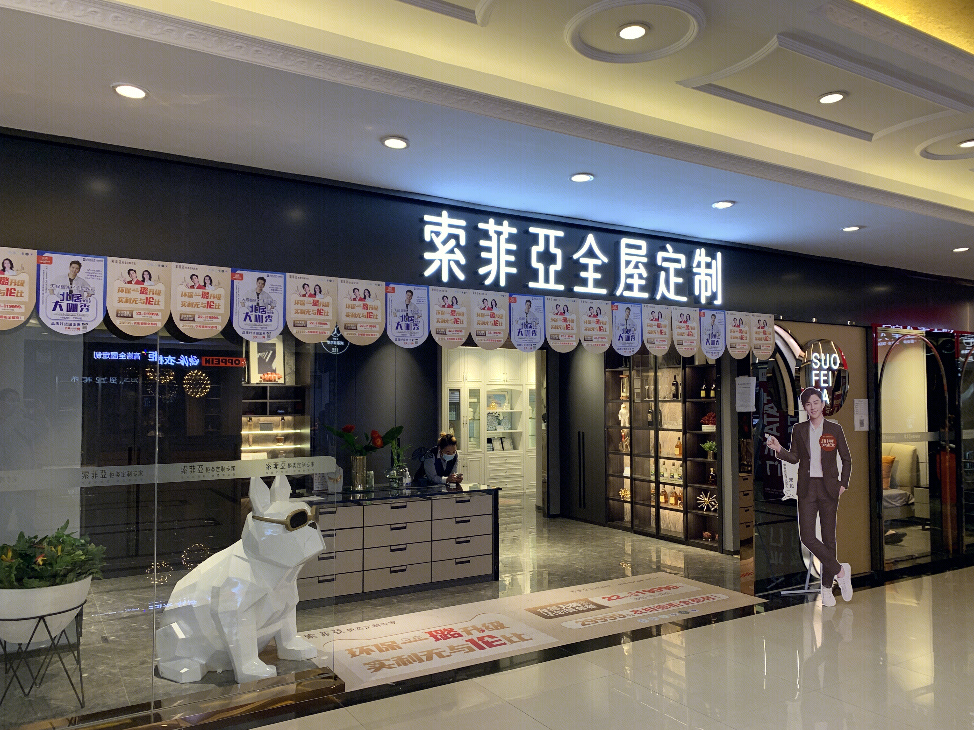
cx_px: 487
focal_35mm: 26
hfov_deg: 67.3
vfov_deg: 53.1
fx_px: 732
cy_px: 365
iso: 50
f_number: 1.8
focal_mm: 4.25
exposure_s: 1/50
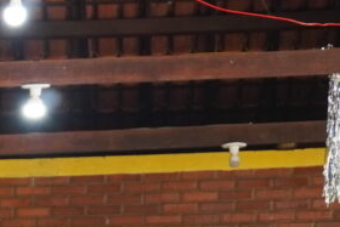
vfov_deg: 4.3
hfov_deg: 6.3
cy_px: 635
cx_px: -568
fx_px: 2901
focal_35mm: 307
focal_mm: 28
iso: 250
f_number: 5.6
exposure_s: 1/40
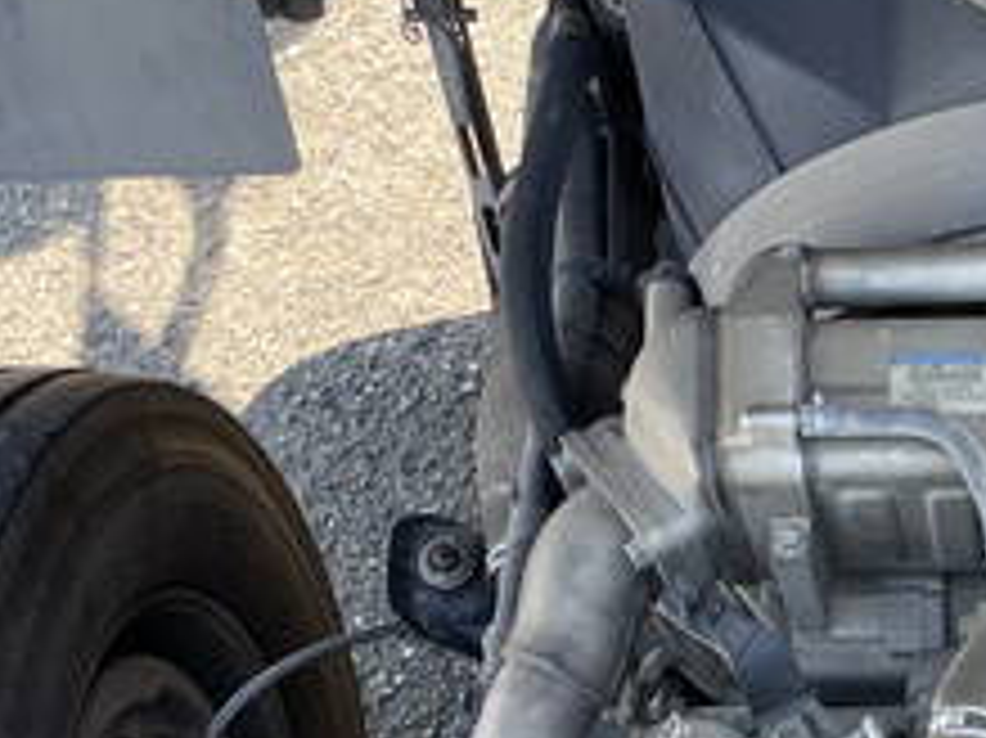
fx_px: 2164
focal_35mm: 76
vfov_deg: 18.2
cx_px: 1148
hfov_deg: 23.7
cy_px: 940
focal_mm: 4.2
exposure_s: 1/269
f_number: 1.6
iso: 32
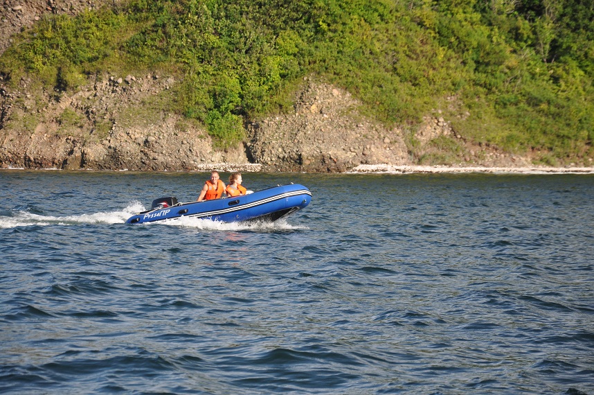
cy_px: 198
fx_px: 2596
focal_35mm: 158
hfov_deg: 13.1
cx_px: 297
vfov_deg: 8.7
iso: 400
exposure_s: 1/320
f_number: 5.6
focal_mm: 105
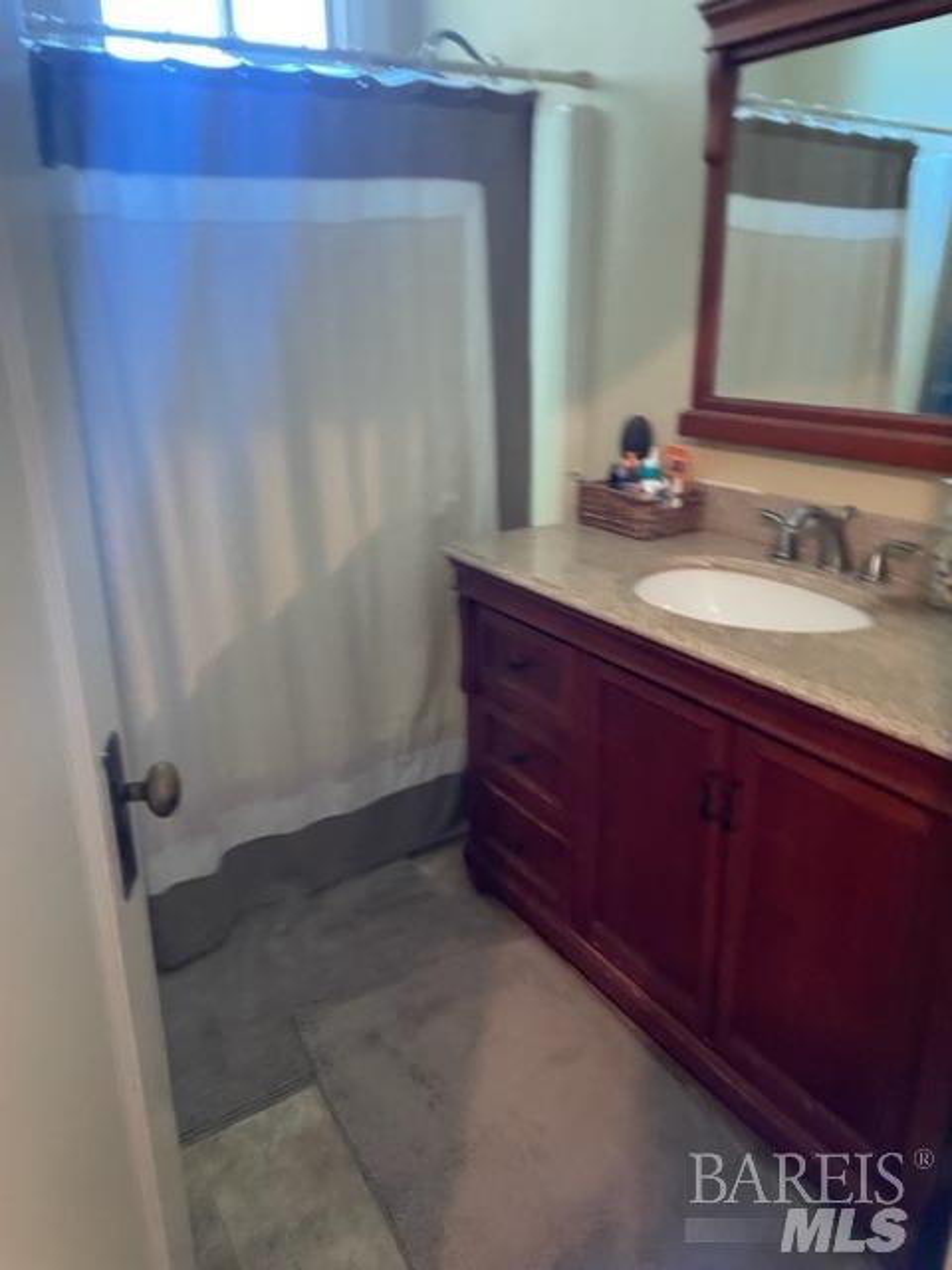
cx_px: 476
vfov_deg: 67.3
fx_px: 953
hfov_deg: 53.1
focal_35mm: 26
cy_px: 635
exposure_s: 1/30
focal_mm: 4.2
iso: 640
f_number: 1.6
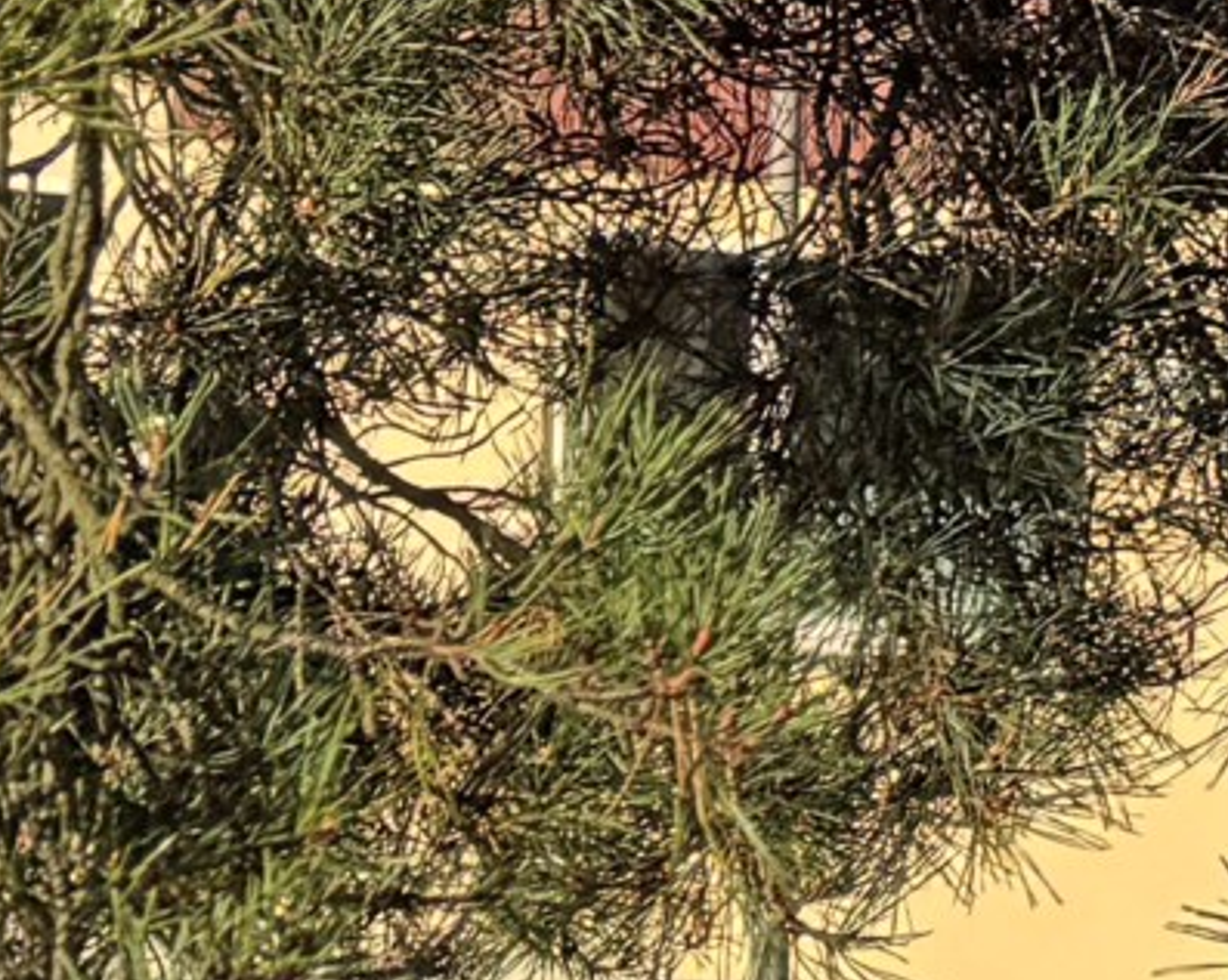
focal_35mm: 170
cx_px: 3285
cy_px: -1506
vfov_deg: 8.2
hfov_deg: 9.6
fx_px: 6174
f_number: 1.78
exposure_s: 1/4310
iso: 80
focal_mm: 6.76
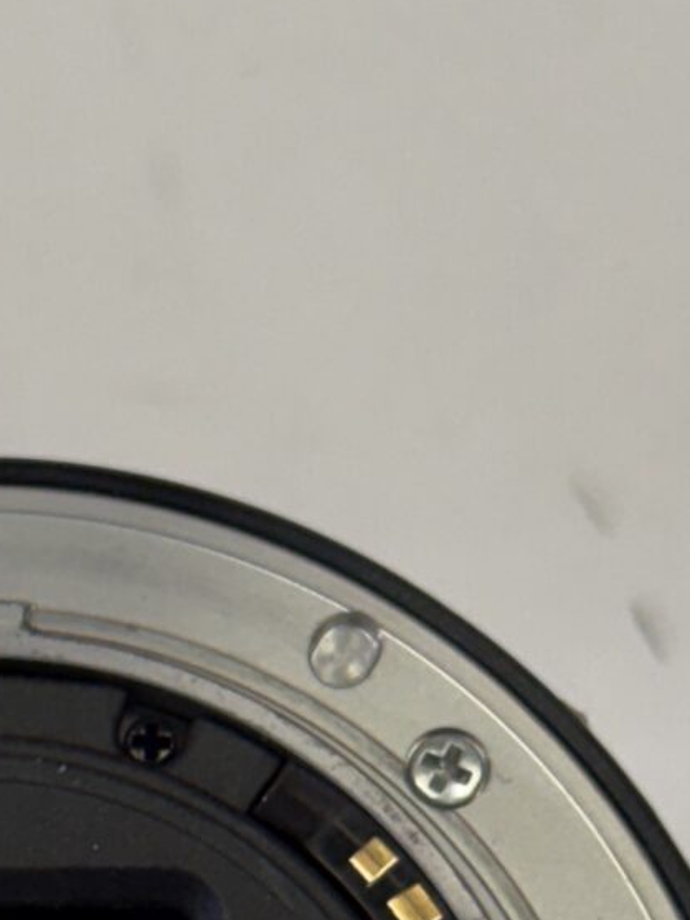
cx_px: 83
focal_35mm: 239
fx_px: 6350
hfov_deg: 6.2
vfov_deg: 8.2
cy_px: 1164
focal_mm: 5.96
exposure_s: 1/100
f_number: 1.6
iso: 40
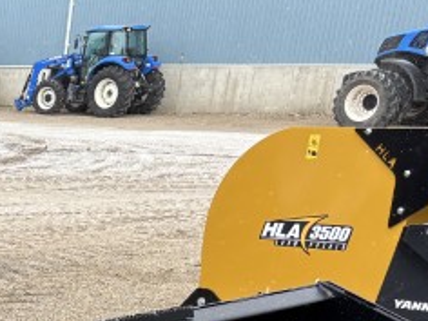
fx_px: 1088
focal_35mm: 88
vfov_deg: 15.2
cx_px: -225
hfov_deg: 19.3
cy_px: 522
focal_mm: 5.96
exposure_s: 1/121
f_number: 1.6
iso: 40
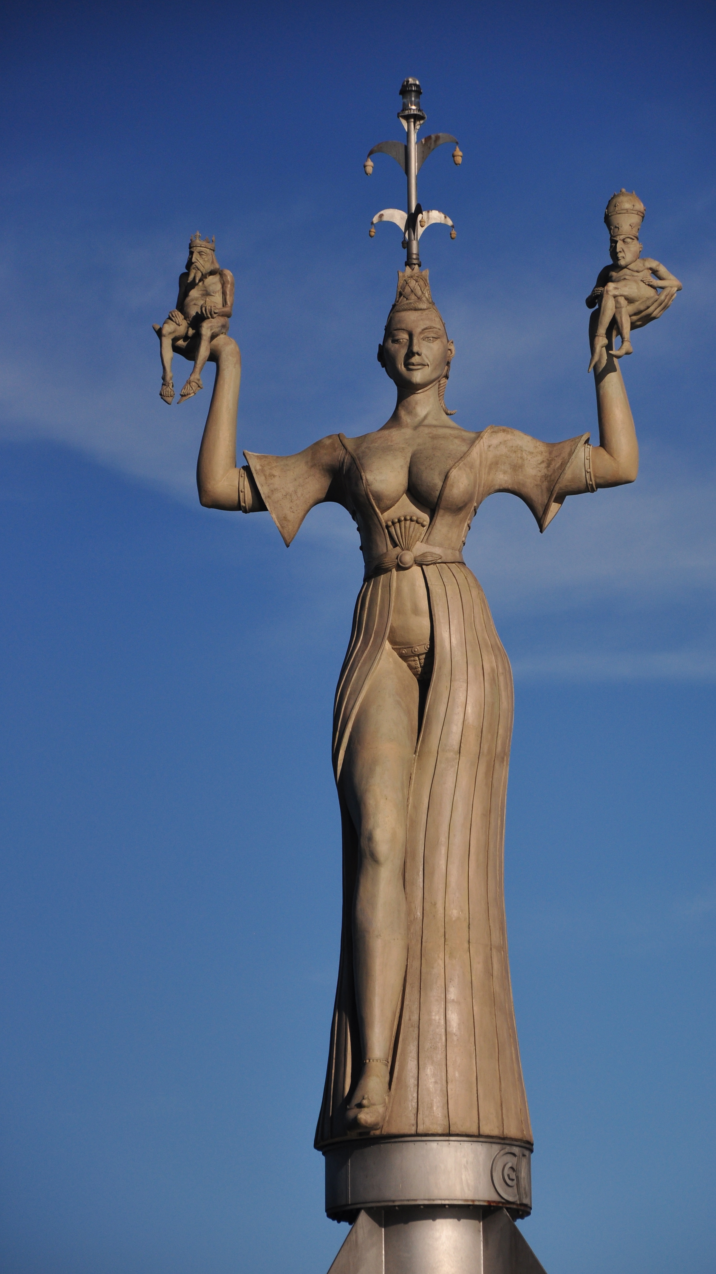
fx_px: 5587
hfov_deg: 7.3
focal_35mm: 166
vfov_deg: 13.0
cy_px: 638
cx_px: 404
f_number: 5.6
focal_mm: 105
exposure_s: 1/4000
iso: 250
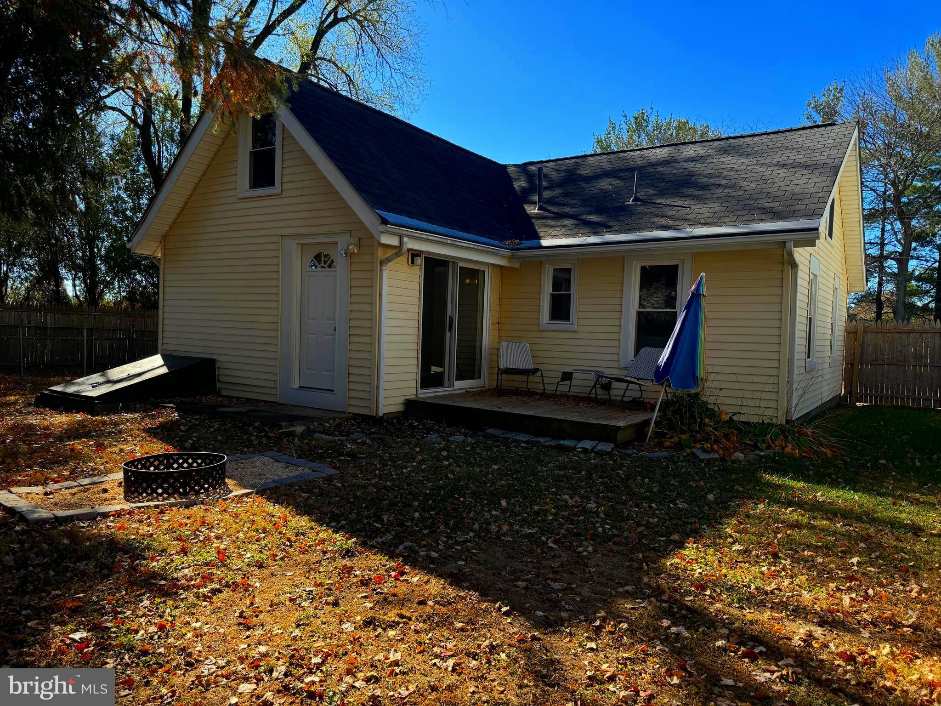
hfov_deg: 71.6
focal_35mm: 24
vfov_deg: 56.8
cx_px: 470
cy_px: 353
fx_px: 652
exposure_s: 1/2833
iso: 80
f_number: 1.78
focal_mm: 6.76
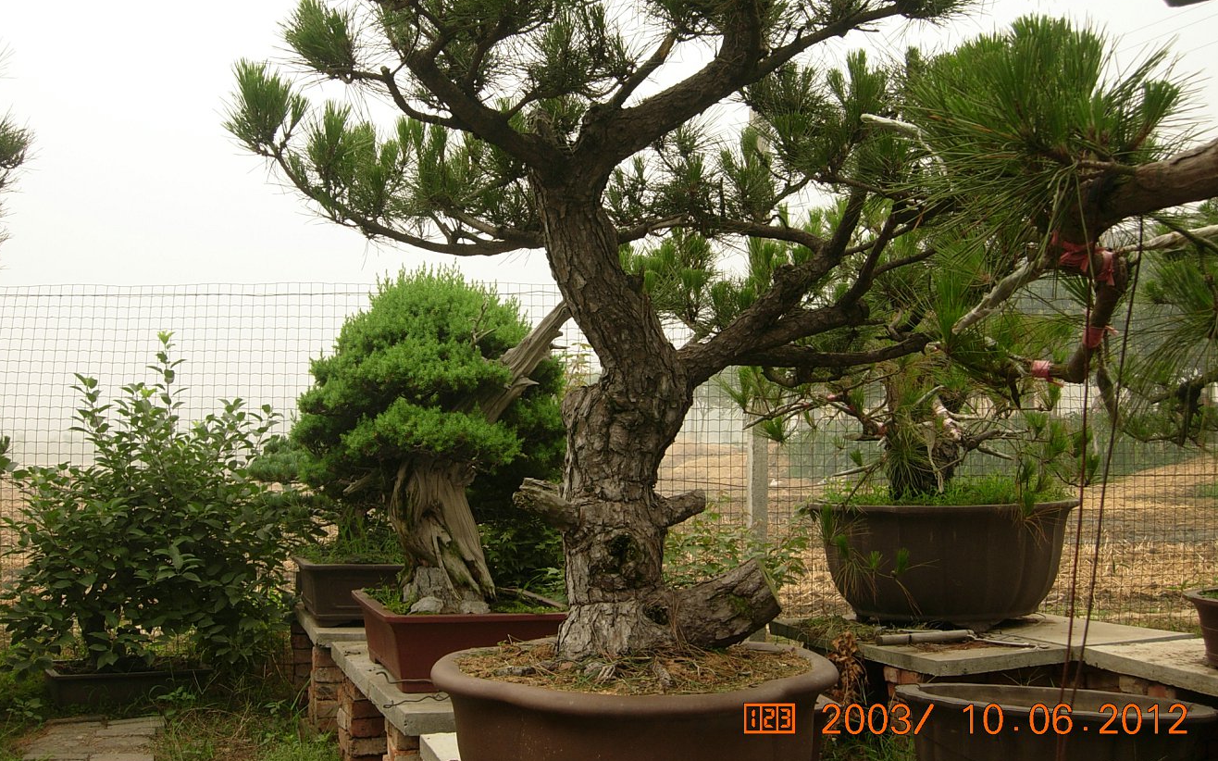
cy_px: 351
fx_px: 1294
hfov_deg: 50.4
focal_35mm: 39
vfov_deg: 32.7
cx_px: 617
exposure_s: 1/90.5
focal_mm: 7.5
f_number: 3.8
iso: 50
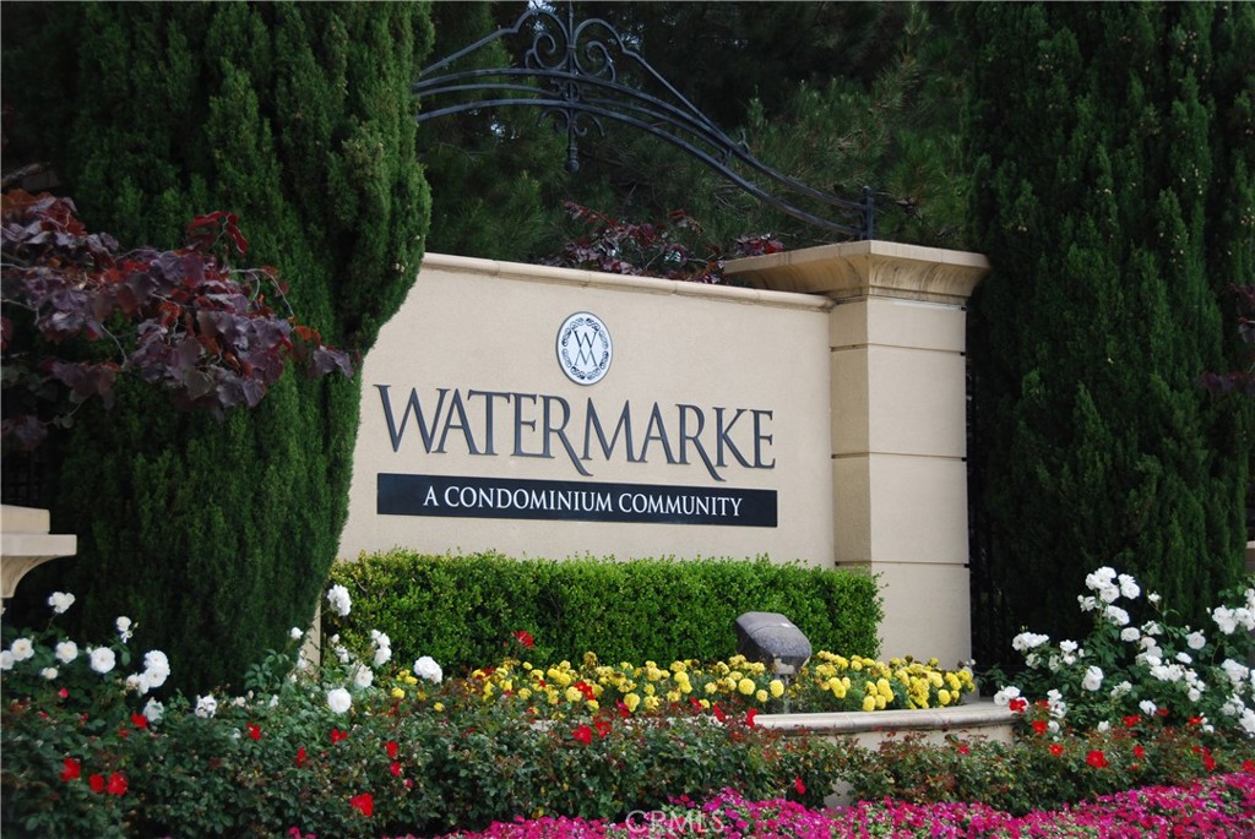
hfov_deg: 26.0
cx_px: 628
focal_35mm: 78
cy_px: 420
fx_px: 2722
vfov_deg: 17.5
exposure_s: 1/125
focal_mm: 52
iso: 100
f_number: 5.6
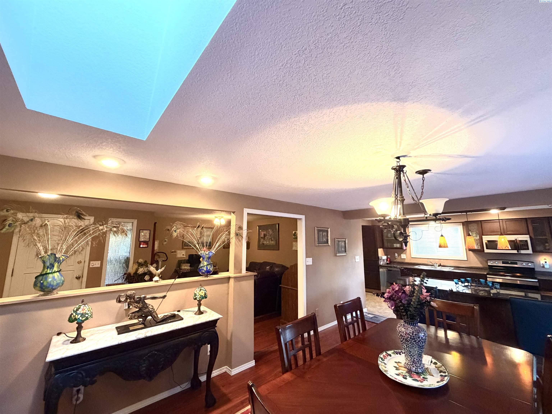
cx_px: 276
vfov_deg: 85.7
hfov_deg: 102.1
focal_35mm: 14
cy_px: 207
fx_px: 223
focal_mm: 2.22
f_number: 2.2
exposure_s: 1/60
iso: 500
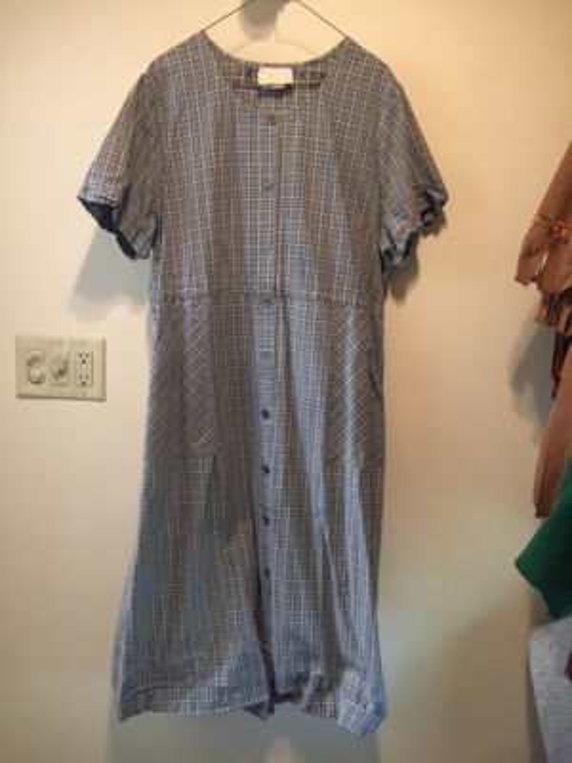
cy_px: 382
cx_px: 286
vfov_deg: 61.7
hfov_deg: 48.2
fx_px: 639
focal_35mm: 29
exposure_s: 1/30
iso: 200
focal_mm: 4.15
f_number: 2.2
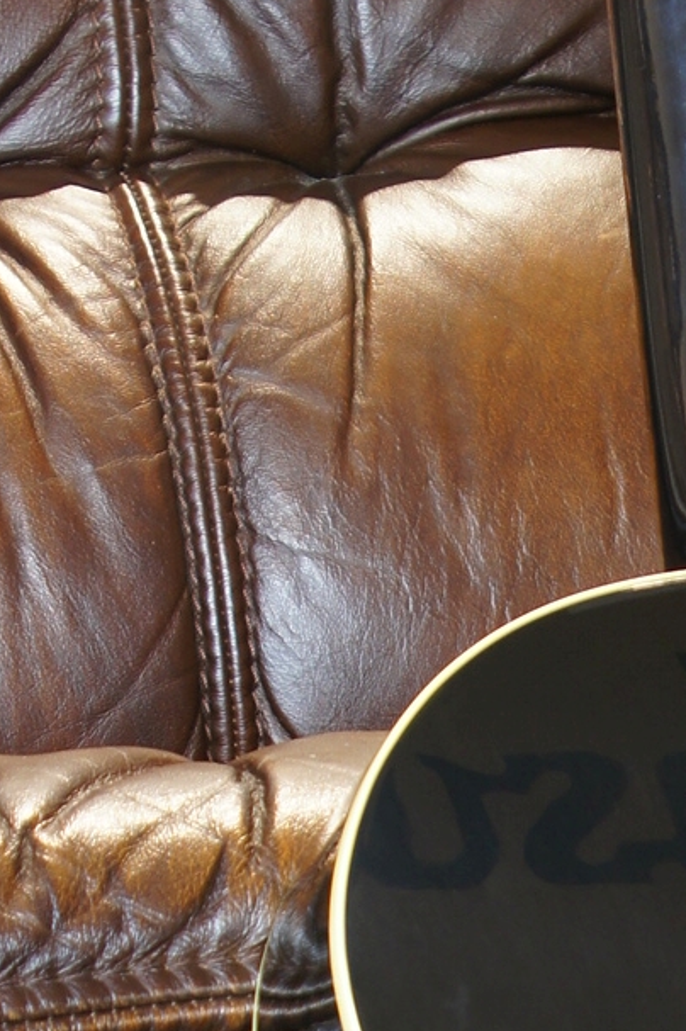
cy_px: 1544
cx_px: 1024
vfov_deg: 8.9
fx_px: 6467
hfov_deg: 6.0
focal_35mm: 226
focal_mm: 40
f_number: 7.1
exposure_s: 1/3
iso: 100
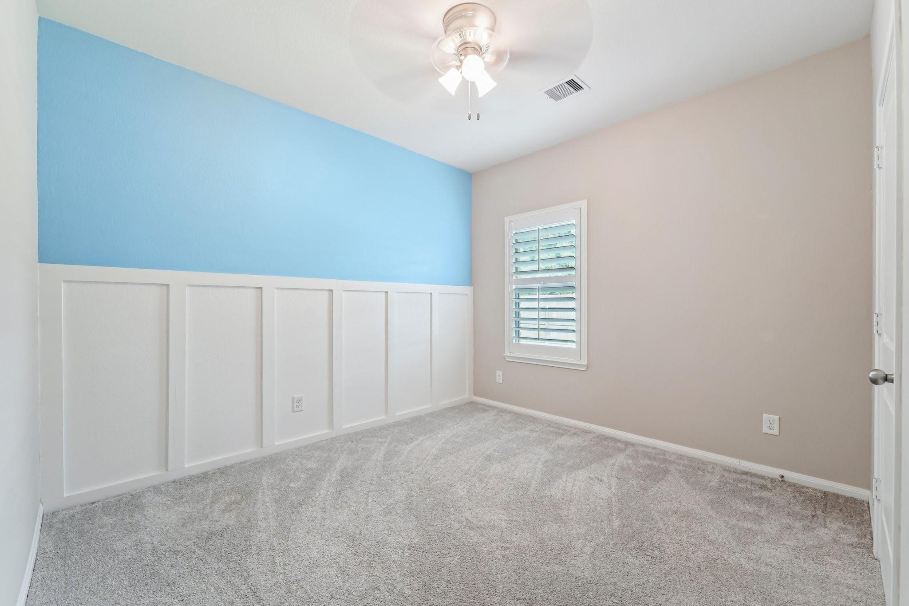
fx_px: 353
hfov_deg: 104.3
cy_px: 303
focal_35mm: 14
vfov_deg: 81.2
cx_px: 454
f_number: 8
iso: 500
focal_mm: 14
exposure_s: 1/4
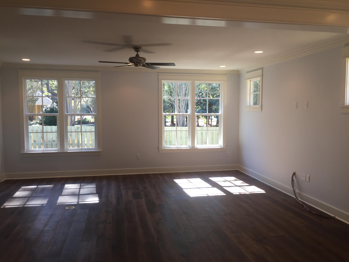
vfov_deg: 48.2
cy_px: 131
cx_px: 174
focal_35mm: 29
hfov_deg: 61.7
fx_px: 292
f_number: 2.2
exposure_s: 1/120
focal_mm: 4.15
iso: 50
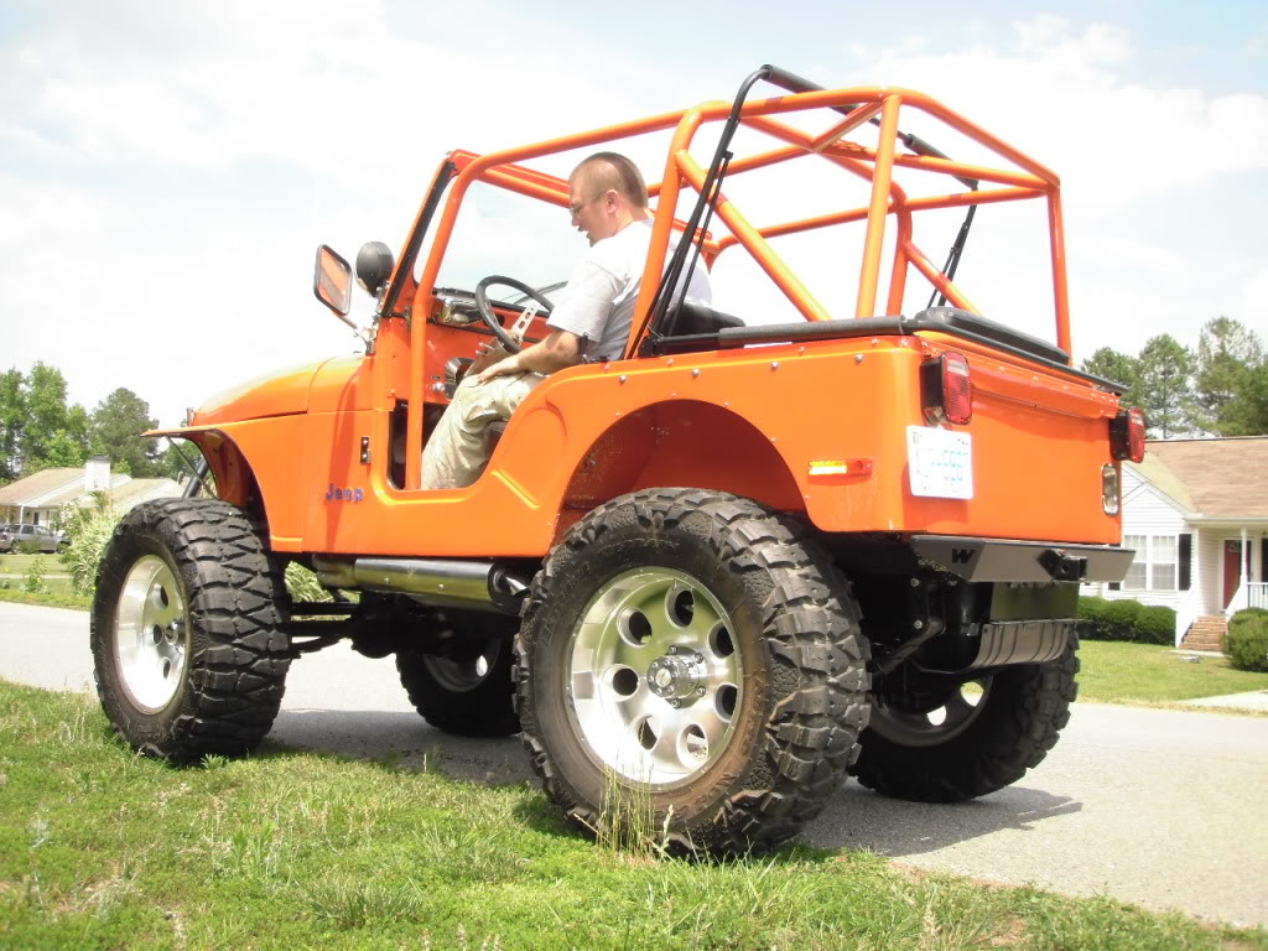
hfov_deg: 49.0
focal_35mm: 38
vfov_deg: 37.7
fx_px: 1392
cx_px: 634
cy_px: 476
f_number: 3.5
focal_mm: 6.7
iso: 100
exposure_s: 1/640
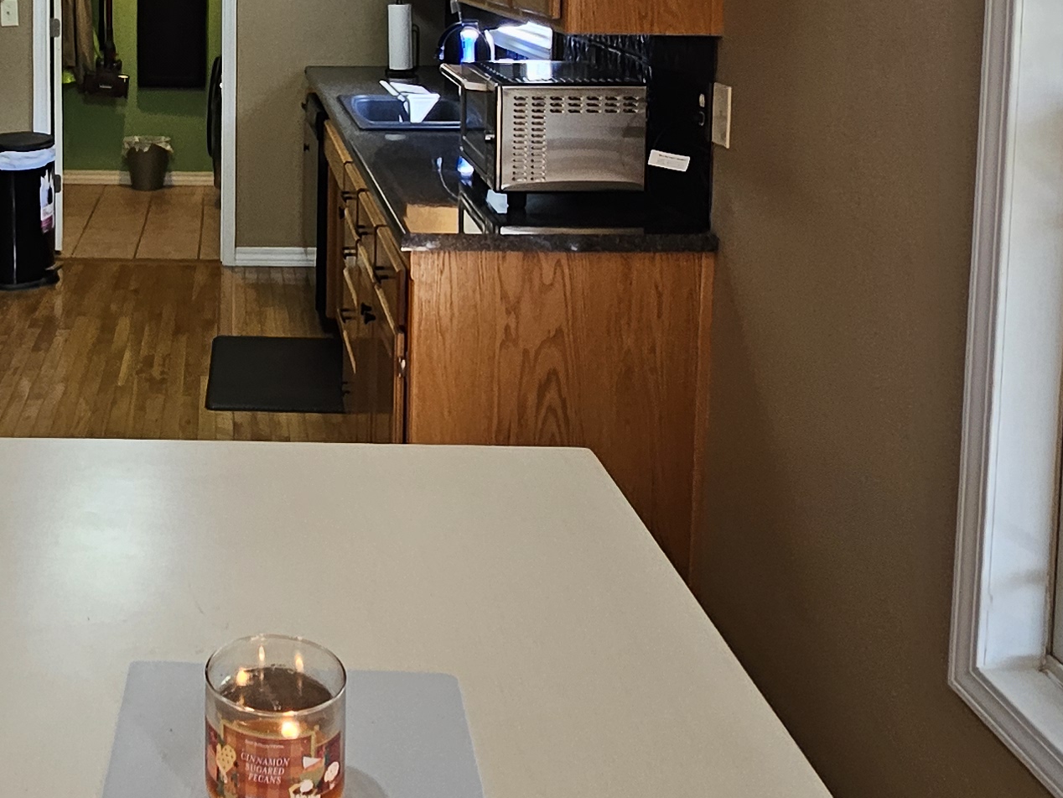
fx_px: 1259
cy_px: 45
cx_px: 188
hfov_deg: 43.3
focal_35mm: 41
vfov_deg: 32.9
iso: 100
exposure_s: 1/60
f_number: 2.2
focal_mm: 1.74
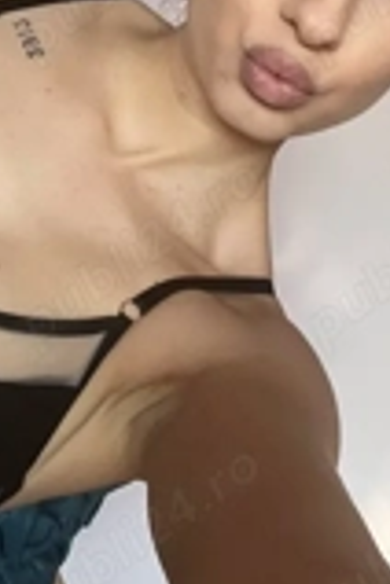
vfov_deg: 31.1
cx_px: 213
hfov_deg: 22.6
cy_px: 11
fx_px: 975
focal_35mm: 60
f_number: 2.2
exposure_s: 1/60
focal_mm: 2.71
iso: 160
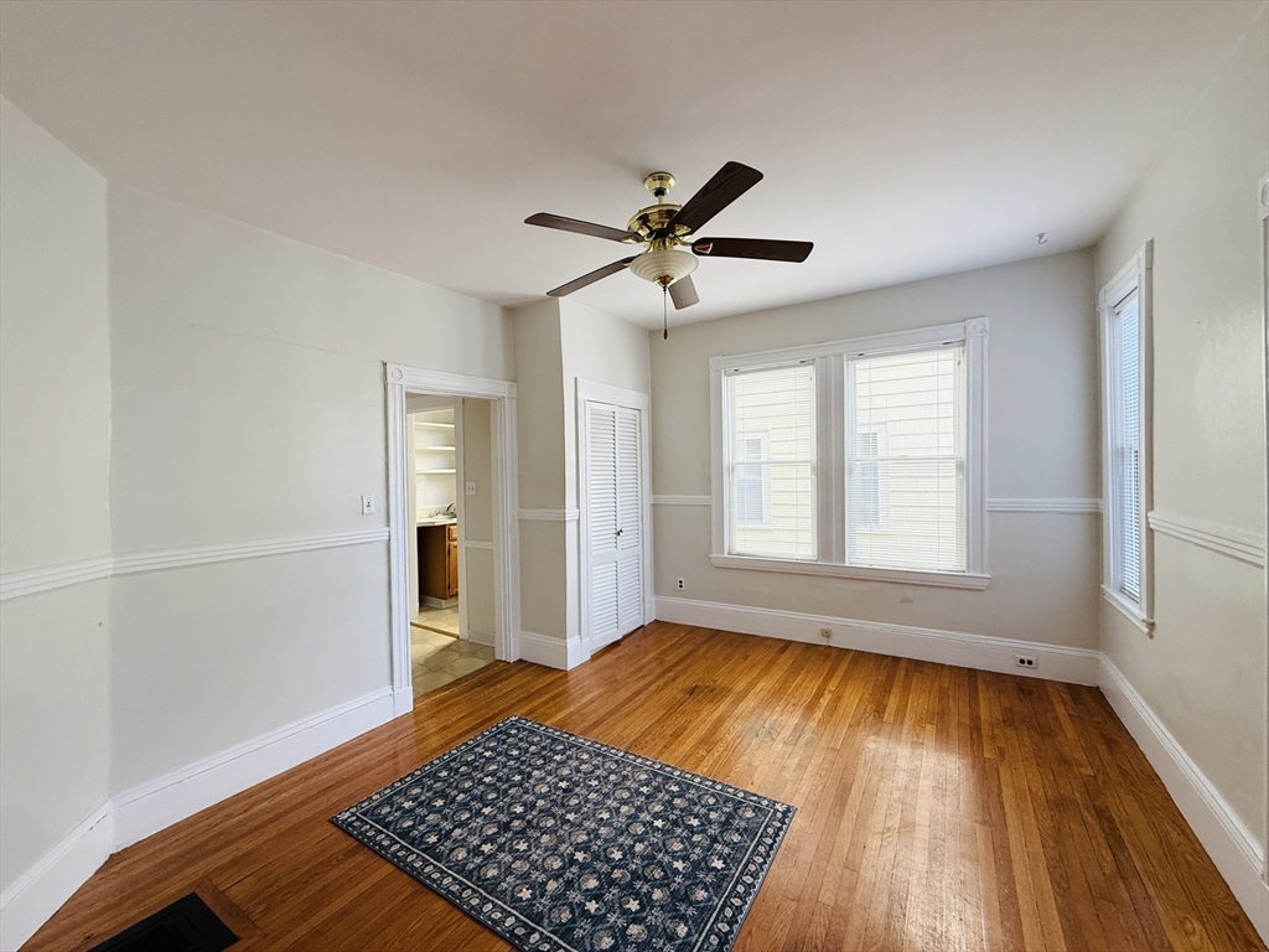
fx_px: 513
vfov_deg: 85.7
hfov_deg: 102.1
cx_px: 634
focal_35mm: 14
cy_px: 476
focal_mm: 2.22
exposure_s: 1/99
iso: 125
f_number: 2.2
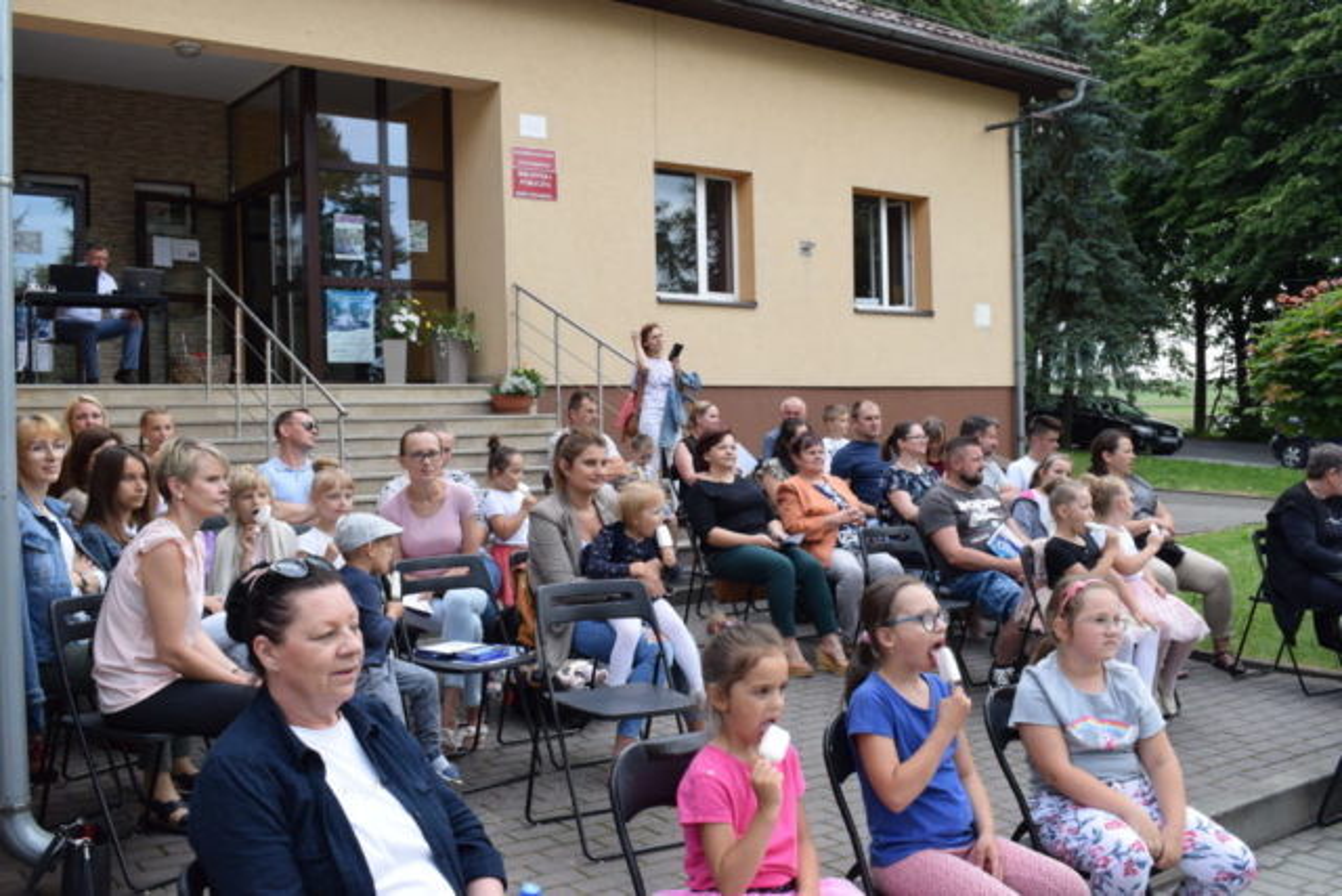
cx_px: 671
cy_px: 448
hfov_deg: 55.1
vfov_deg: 38.4
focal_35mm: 34
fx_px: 1286
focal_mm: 23
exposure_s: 1/250
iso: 400
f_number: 8
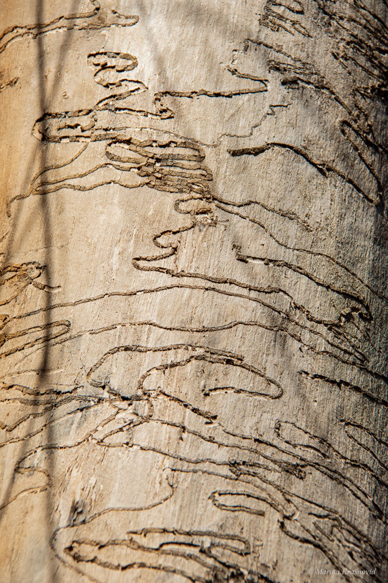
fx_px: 5338
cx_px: 194
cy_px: 292
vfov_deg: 6.2
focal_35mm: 330
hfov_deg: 4.2
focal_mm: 220
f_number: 10
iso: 200
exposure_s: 1/640
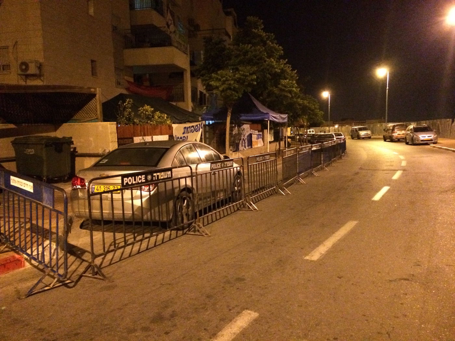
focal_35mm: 30
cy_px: 170
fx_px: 394
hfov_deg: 60.0
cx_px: 228
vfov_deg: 46.8
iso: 1000
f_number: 2.2
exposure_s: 1/17
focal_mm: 4.12
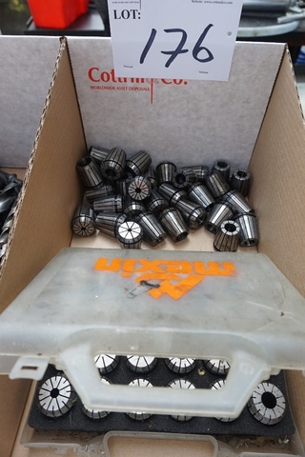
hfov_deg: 53.1
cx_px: 152
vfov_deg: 73.7
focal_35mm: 24
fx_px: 305
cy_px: 228
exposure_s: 1/60
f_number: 4
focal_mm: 16
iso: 200
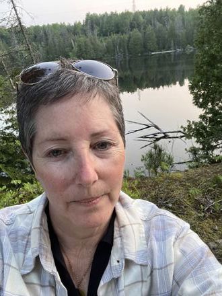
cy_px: 148
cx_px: 111
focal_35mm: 30
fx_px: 257
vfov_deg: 60.0
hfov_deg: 46.8
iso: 250
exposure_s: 1/60
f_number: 2.2
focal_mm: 2.71
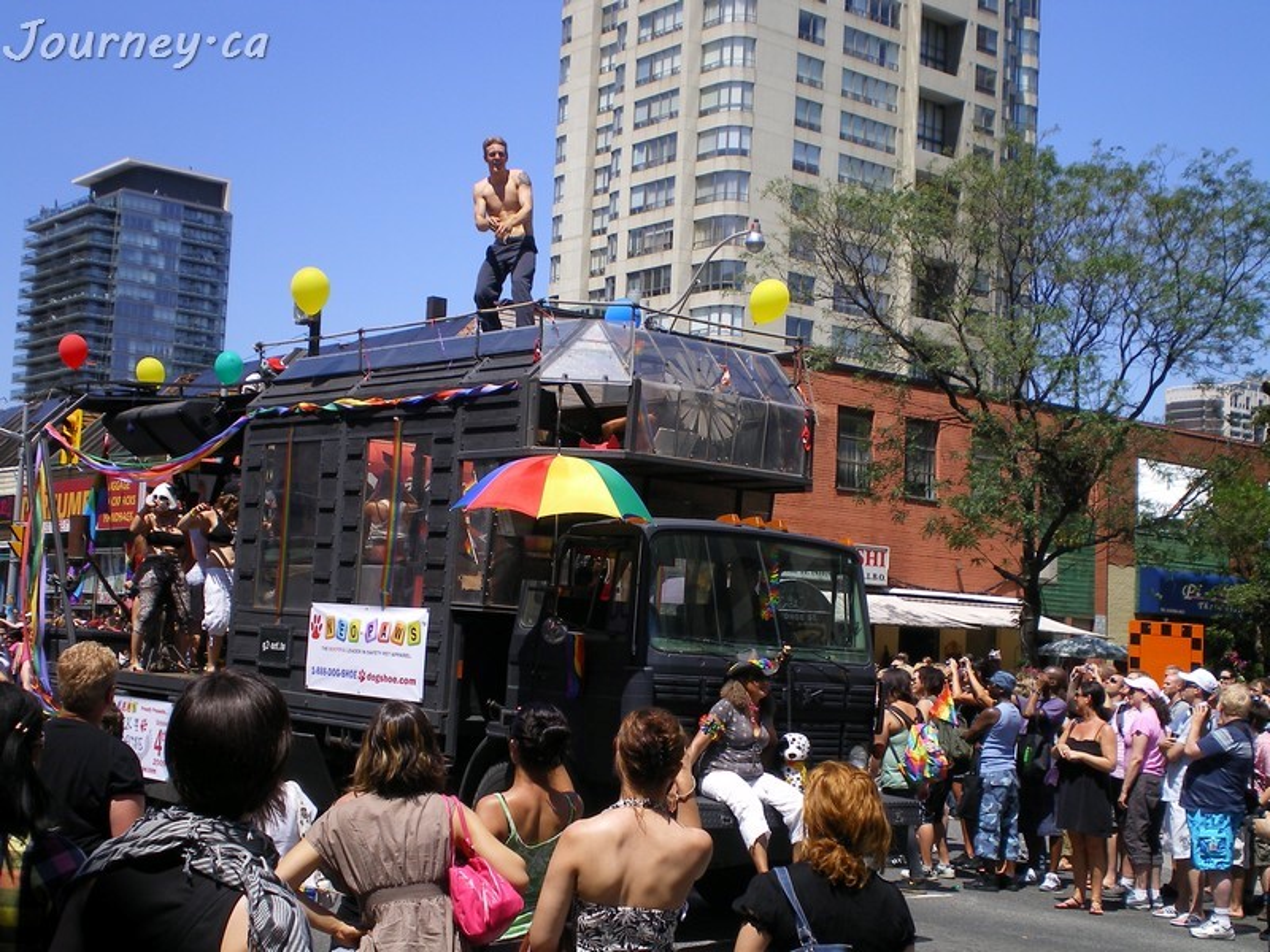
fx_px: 1834
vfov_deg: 29.1
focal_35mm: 50
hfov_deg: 38.2
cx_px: 635
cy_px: 476
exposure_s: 1/250
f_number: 5.2
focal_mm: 8.4
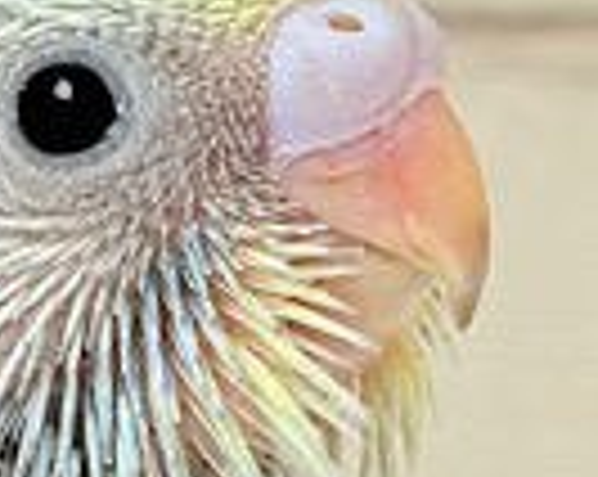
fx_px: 4330
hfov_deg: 7.7
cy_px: 778
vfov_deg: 6.2
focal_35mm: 245
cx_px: -319
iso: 50
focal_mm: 5.96
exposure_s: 1/492
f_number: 1.6
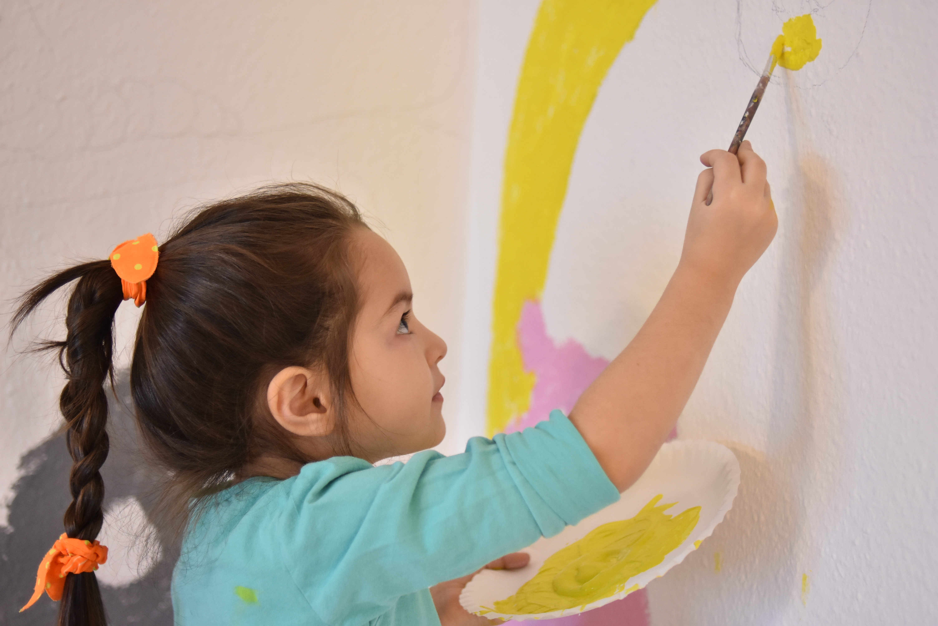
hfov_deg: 37.8
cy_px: 313
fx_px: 1368
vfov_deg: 25.8
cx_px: 469
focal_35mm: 52
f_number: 2.2
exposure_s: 1/80
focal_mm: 35
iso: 1250
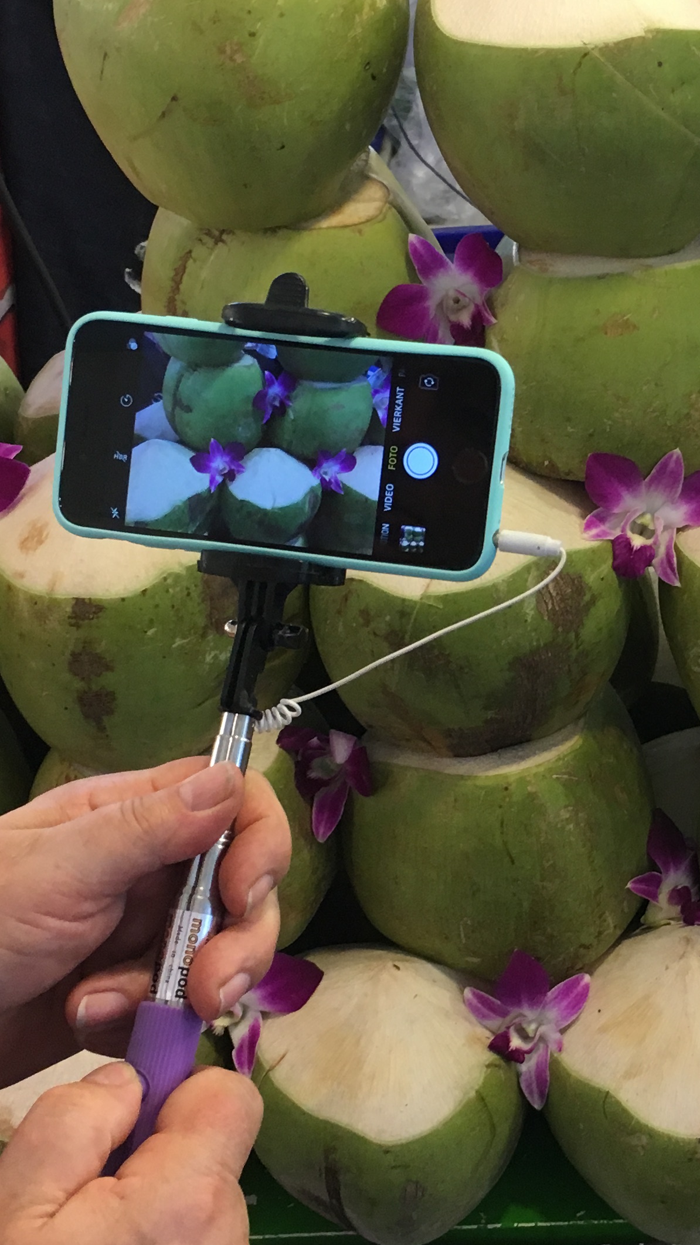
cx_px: 675
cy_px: 623
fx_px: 1980
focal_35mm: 60
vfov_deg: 34.9
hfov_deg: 19.5
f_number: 2.2
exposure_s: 1/33
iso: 50
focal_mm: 4.15
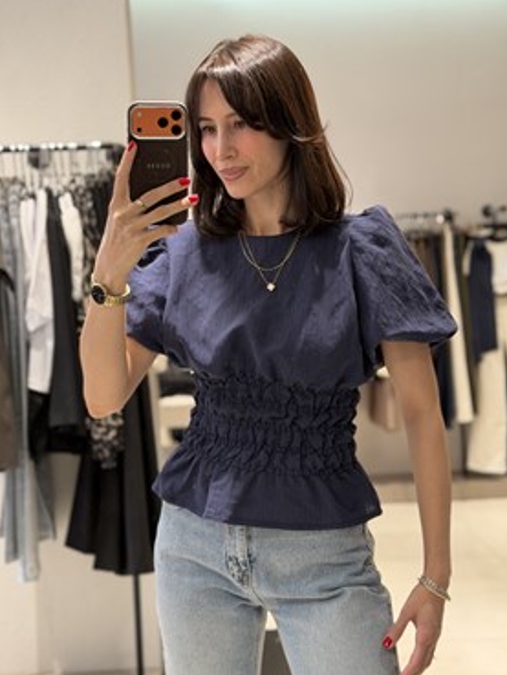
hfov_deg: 25.2
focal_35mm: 58
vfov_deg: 33.2
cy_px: 311
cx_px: 232
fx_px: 1132
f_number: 1.78
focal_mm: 6.76
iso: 100
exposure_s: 1/86
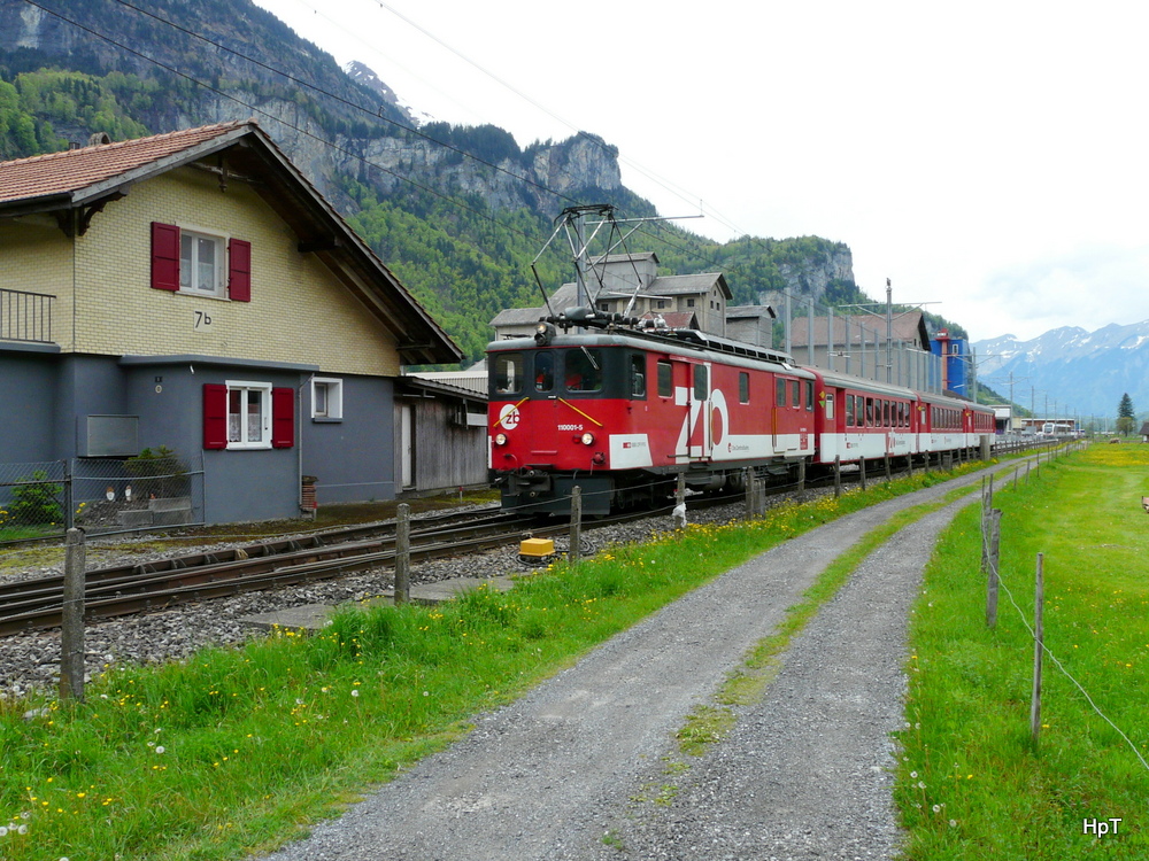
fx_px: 1095
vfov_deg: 42.9
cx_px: 574
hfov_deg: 55.4
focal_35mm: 33
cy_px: 430
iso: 100
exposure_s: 1/320
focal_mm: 5.4
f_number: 5.6
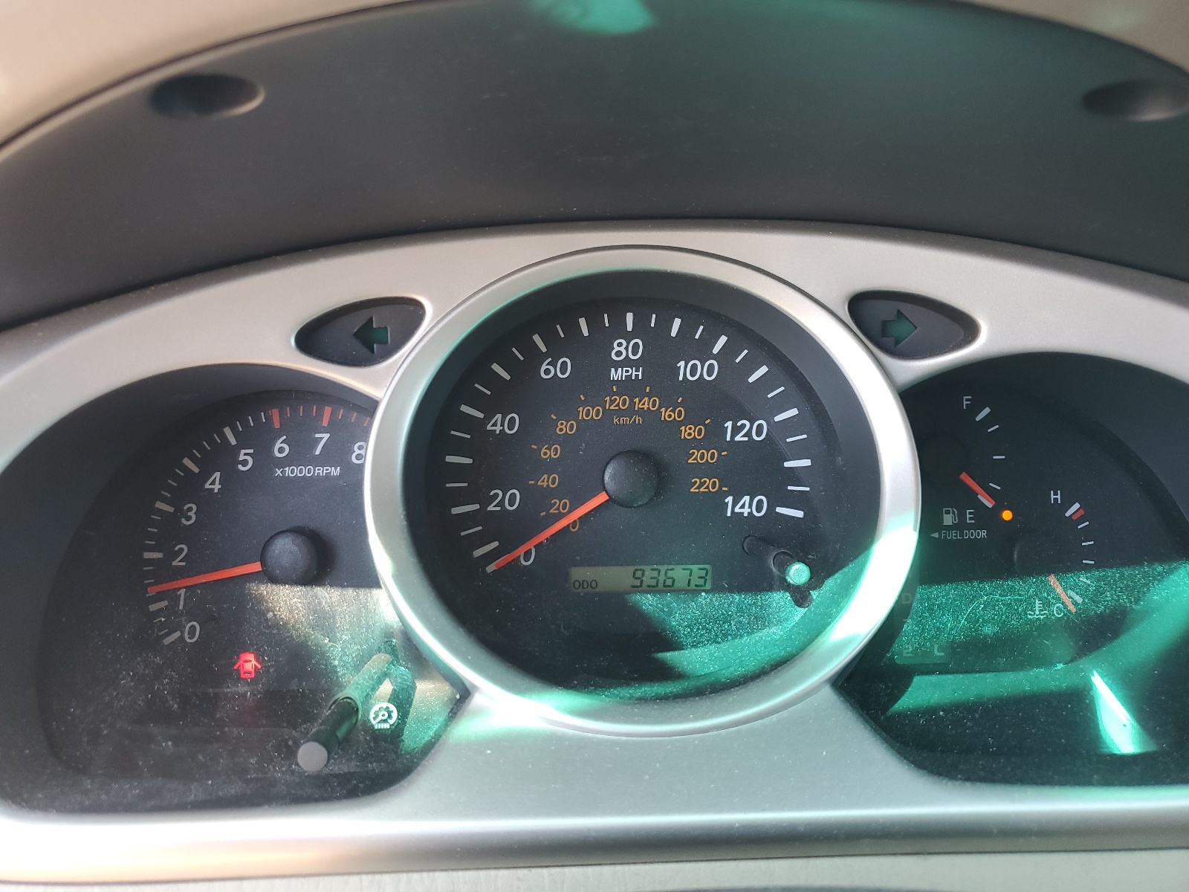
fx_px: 893
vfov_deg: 53.1
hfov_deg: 67.3
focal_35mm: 26
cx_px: 594
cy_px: 446
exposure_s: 1/120
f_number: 1.5
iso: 59
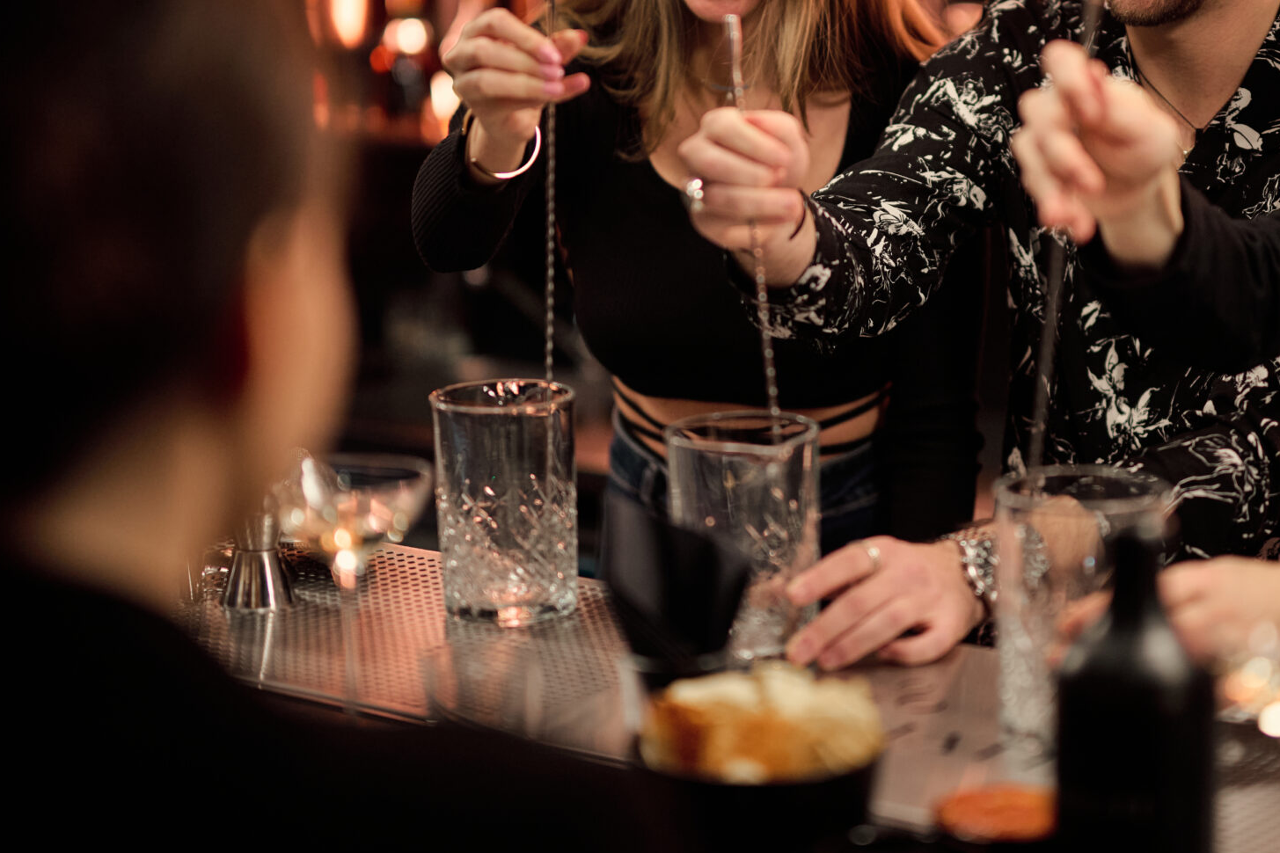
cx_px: 845
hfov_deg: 23.0
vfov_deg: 15.5
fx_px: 3129
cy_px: 307
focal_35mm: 88
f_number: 1.2
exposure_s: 1/125
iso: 400
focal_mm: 50
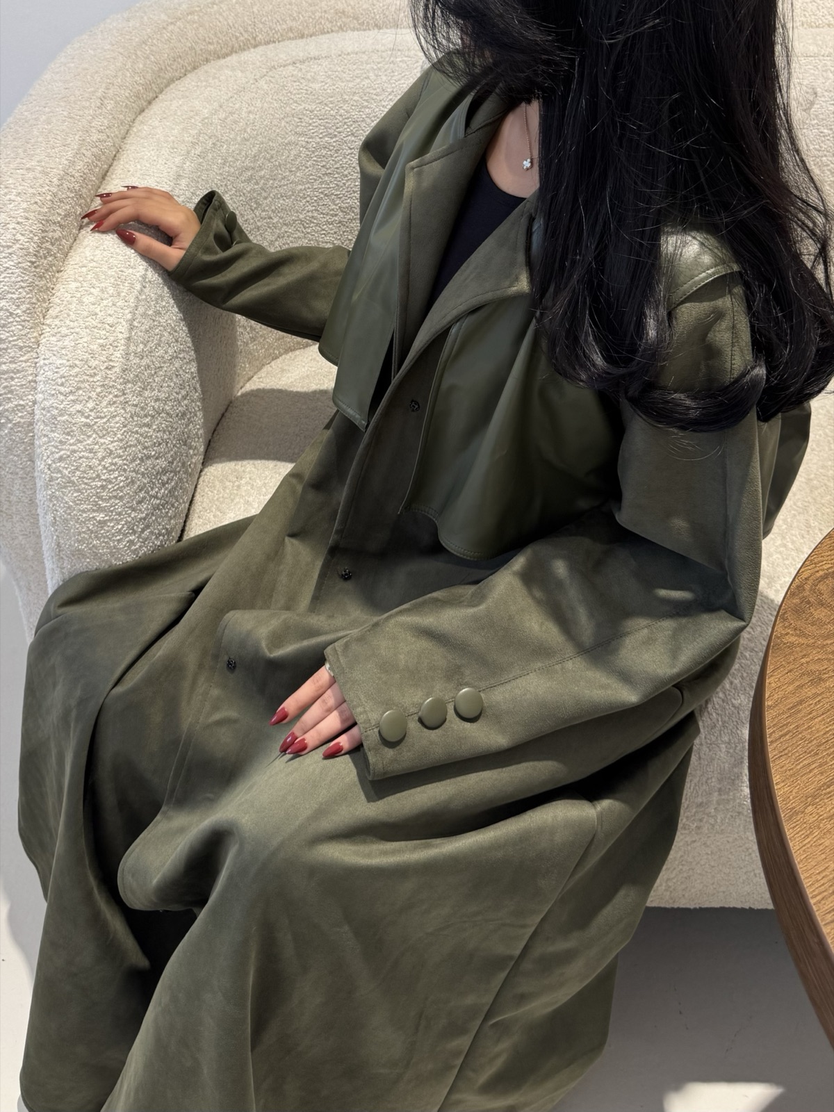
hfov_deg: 56.8
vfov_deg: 71.6
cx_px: 417
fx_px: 771
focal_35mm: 24
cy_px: 556
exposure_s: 1/100
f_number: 1.78
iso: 80
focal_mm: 6.76
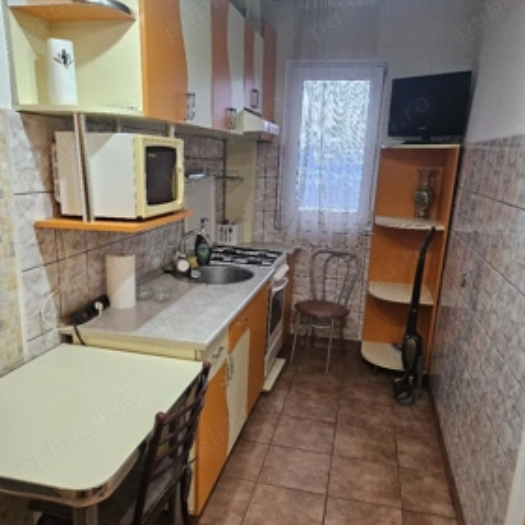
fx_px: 498
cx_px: 261
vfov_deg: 55.3
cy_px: 309
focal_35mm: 29
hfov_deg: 55.6
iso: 500
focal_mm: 5.4
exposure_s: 1/101
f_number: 1.8
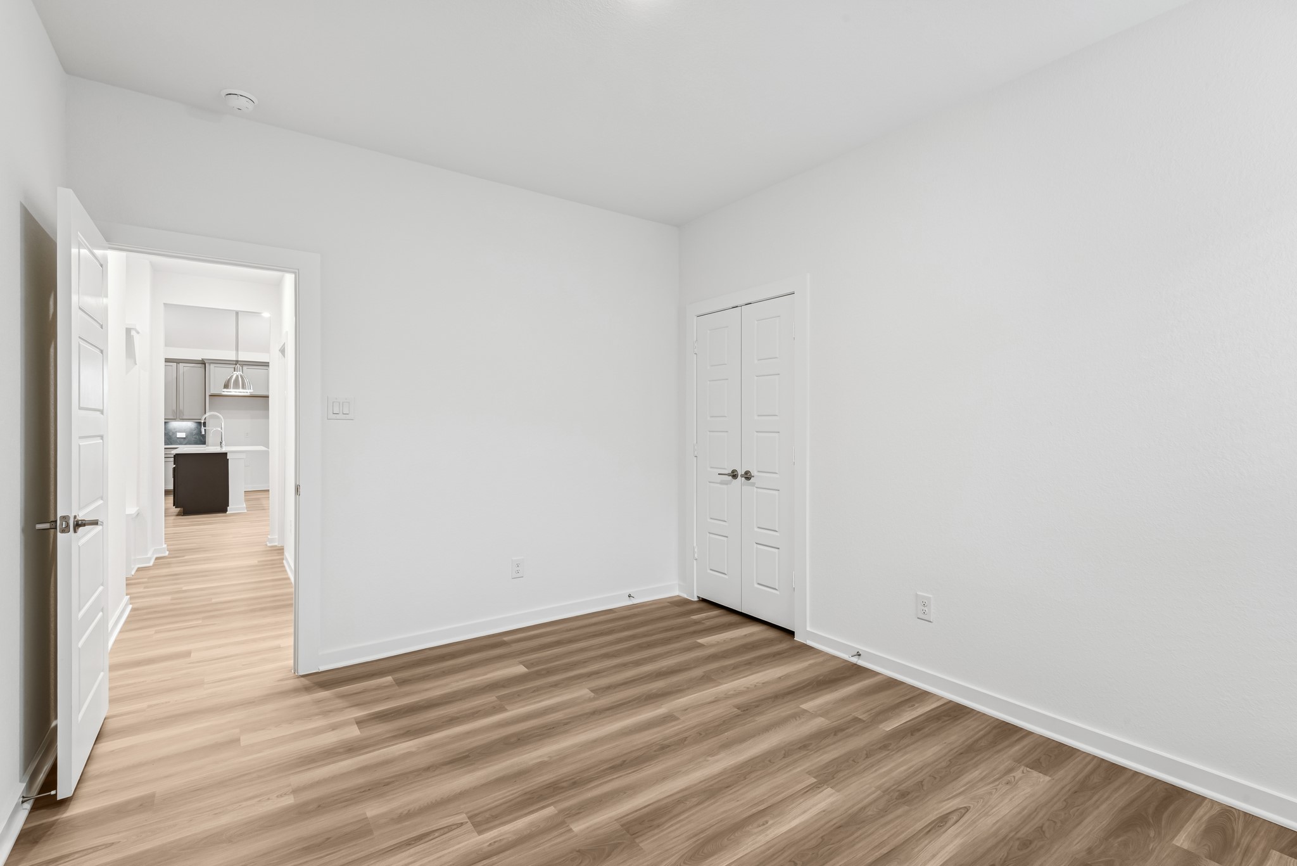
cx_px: 648
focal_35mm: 16
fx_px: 577
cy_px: 433
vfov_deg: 73.8
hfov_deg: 96.7
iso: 160
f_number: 9
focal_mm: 16
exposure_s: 1/1.67
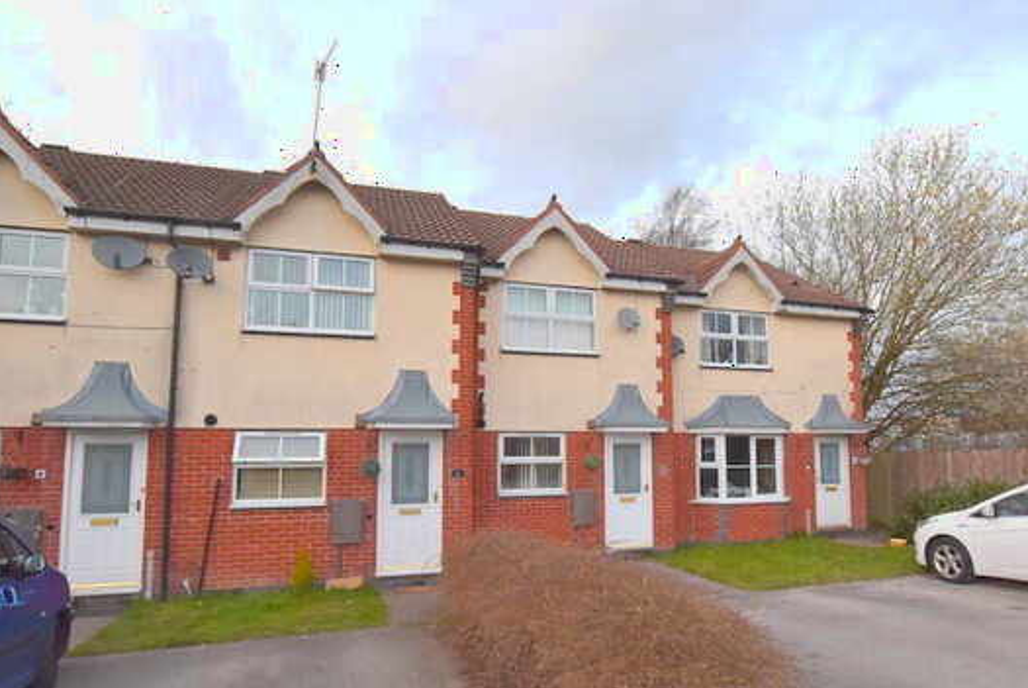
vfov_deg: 61.9
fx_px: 572
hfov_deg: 83.7
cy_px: 378
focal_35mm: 20
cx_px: 558
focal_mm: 10
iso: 800
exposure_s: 1/500
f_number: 8
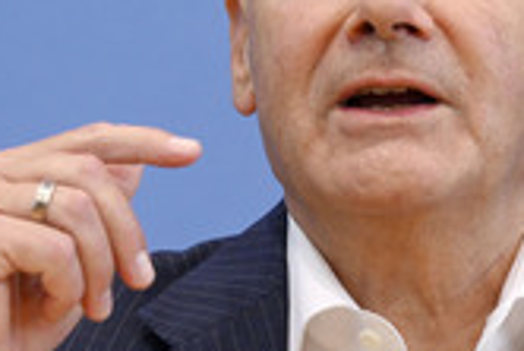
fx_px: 5332
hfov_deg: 5.6
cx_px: 390
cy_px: 215
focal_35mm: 366
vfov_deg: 3.8
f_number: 6.3
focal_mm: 135
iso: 4000
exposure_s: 1/800
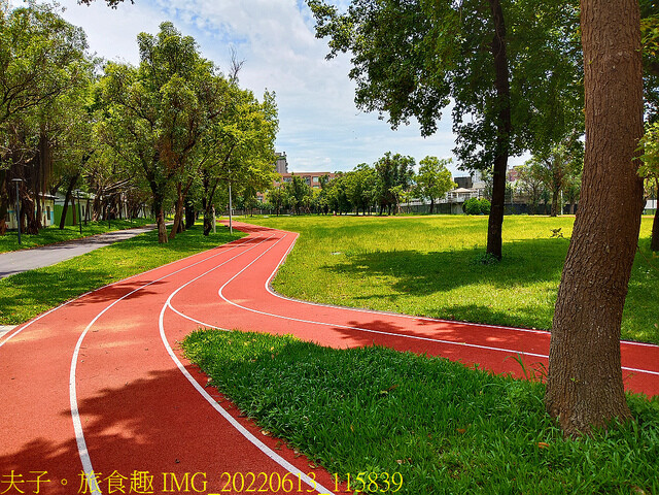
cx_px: 330
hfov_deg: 69.4
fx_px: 476
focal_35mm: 25
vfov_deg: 54.9
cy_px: 248
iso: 100
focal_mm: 3.87
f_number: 2
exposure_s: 1/542
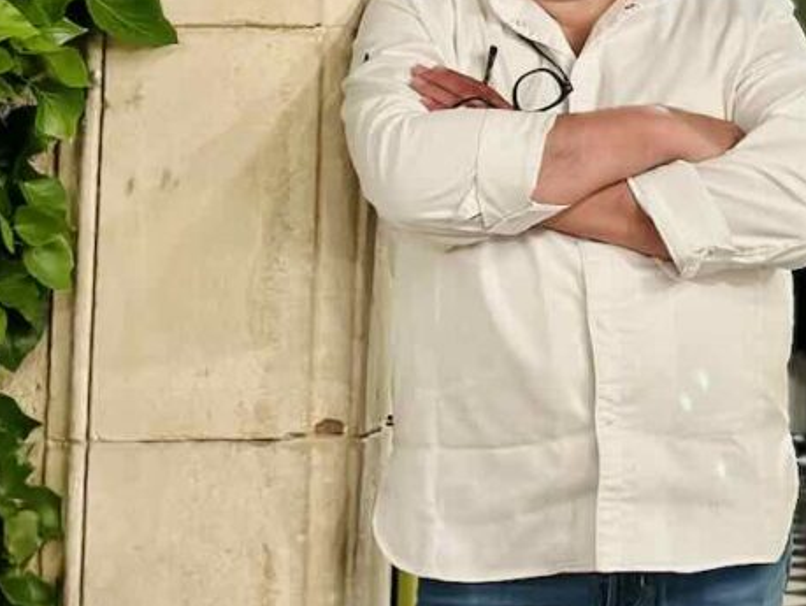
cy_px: 77
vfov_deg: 13.7
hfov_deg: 17.9
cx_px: 824
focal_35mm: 107
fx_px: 2493
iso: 400
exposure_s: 1/33
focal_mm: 6.86
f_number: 1.78
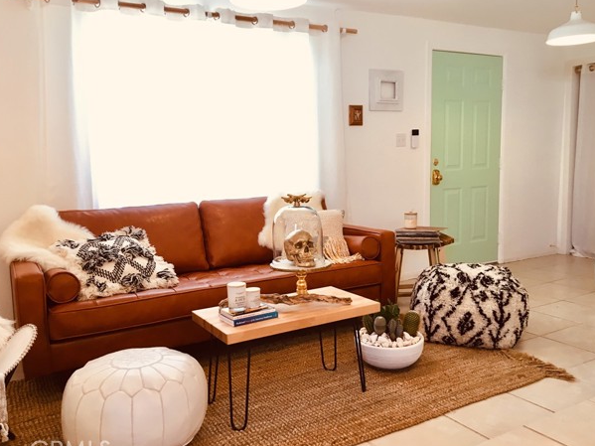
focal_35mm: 31
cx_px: 305
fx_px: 533
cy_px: 225
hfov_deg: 58.4
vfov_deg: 45.4
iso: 50
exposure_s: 1/30
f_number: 2.2
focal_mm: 4.15
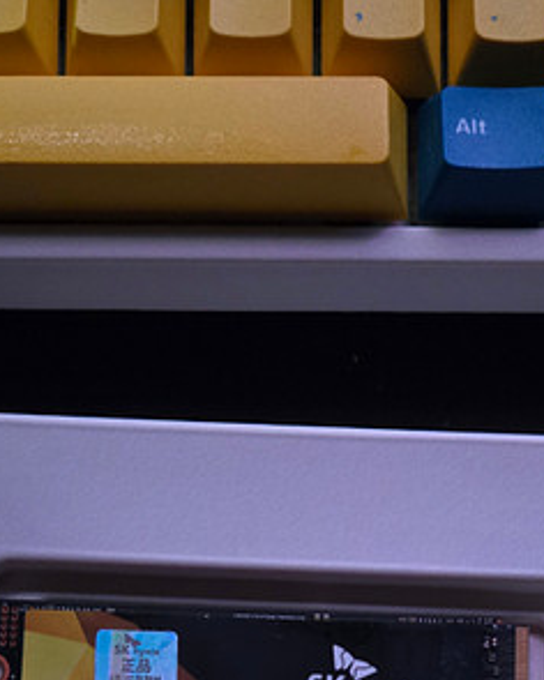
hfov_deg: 26.6
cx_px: 340
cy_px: 770
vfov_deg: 29.4
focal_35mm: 57
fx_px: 1147
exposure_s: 1/24
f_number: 1.8
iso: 1600
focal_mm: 5.4
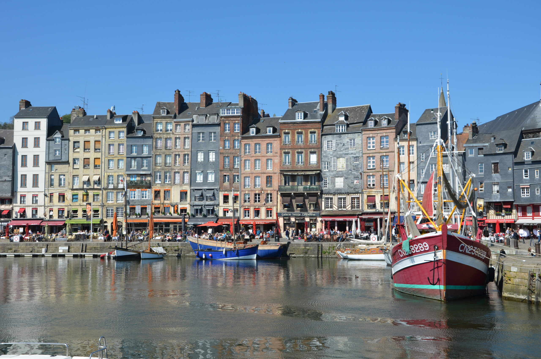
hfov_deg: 43.7
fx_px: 675
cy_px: 180
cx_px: 270
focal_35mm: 45
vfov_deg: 29.7
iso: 100
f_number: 8
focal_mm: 30
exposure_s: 1/250
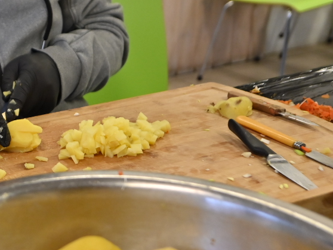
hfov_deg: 26.7
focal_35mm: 67
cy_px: 119
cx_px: -32
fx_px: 644
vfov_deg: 21.9
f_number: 2.8
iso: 1100
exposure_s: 1/400
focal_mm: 24
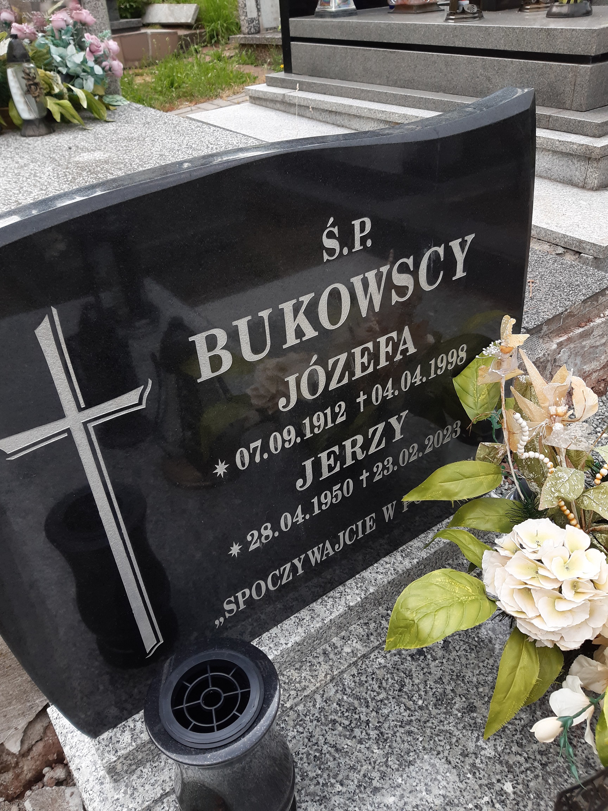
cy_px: 406
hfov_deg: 53.1
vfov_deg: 67.3
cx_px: 304
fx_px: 609
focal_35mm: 26
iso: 40
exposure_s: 1/248
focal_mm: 3.92
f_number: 1.7
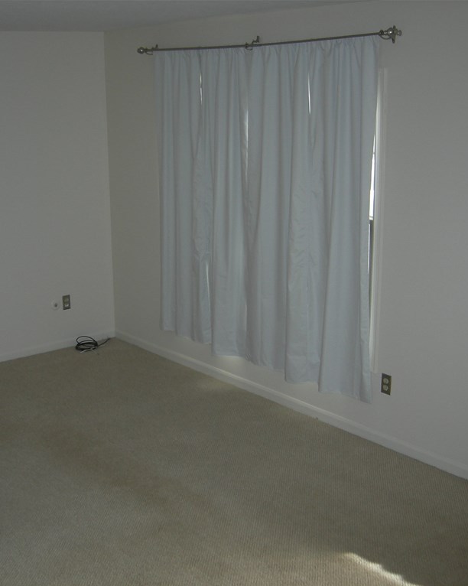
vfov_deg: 39.6
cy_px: 293
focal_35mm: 47
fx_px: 814
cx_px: 184
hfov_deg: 32.0
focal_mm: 7.5
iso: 64
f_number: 2.7
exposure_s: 1/60.1
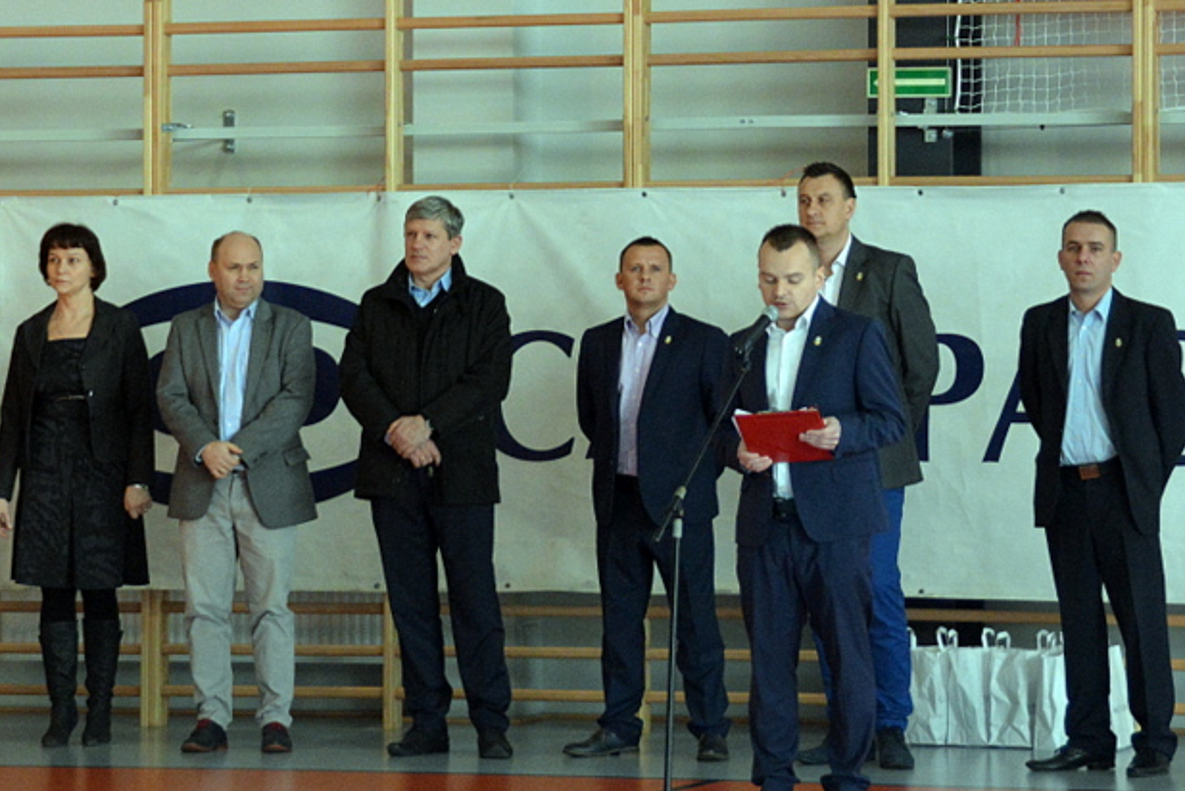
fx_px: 3589
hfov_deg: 18.7
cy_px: 428
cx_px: 536
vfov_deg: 12.6
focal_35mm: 109
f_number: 4.8
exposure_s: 1/500
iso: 1600
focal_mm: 56
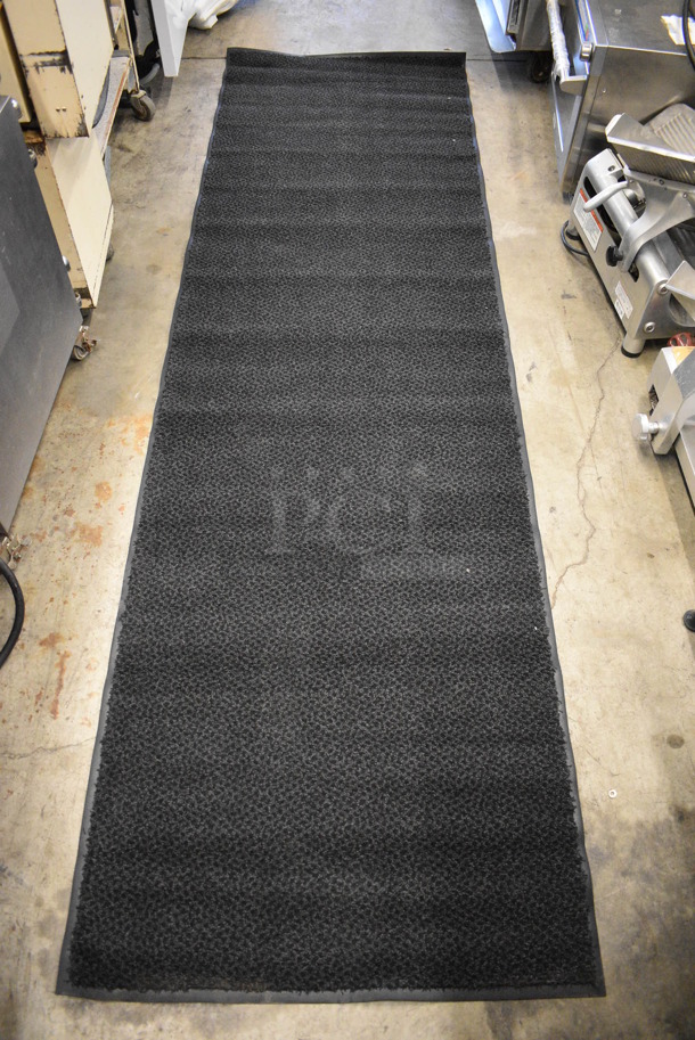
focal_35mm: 27
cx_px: 348
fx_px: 781
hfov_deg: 48.0
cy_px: 520
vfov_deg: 67.3
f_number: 3.5
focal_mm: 18
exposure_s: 1/125
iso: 4500
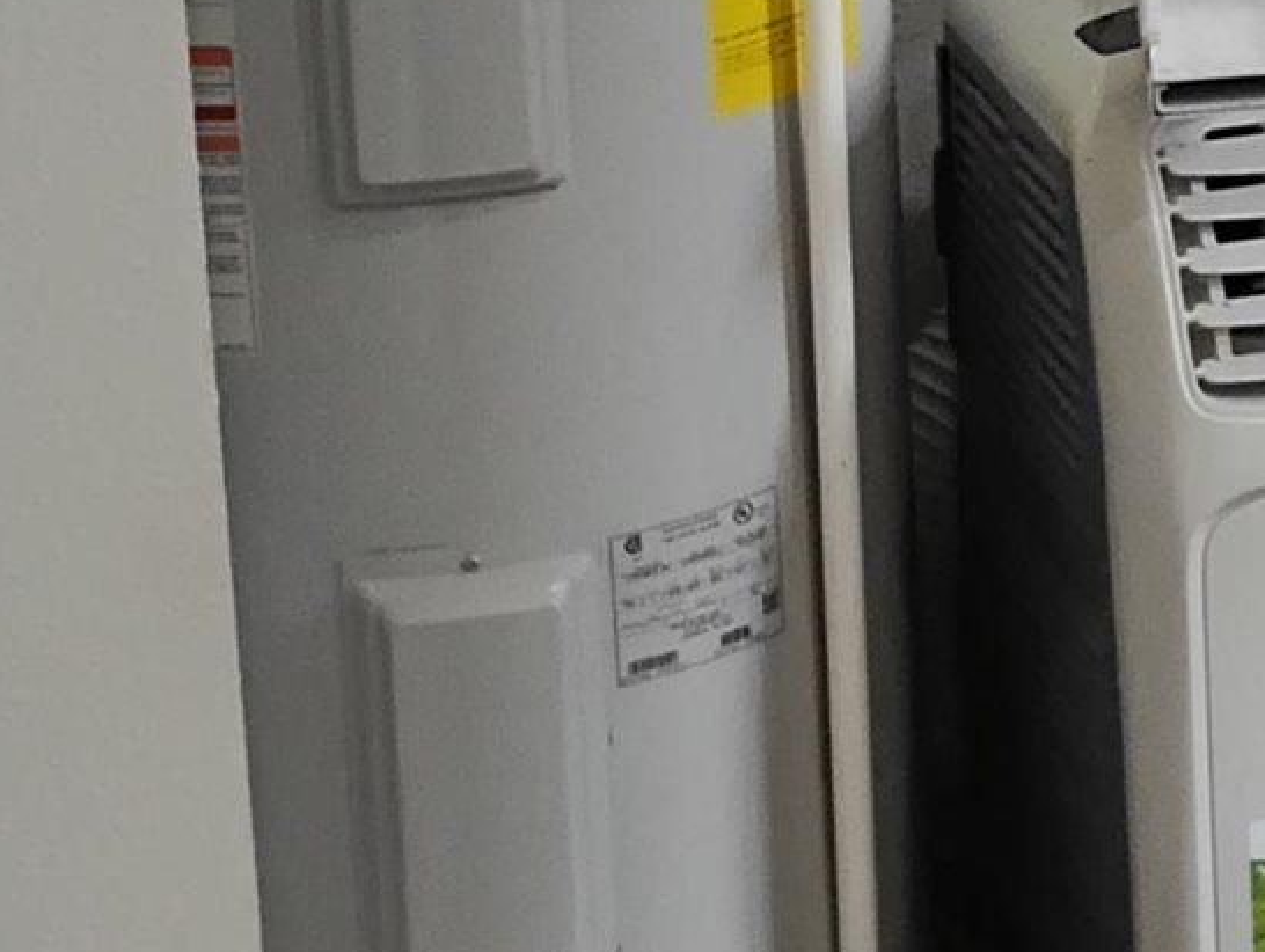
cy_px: -440
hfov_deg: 11.1
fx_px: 5745
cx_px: 2704
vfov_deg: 9.2
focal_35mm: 157
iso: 325
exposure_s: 1/60
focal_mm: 4.26
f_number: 1.8
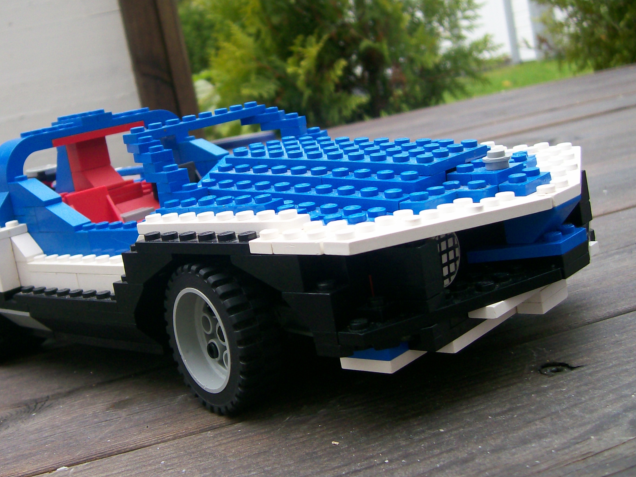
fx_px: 845
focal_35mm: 46
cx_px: 236
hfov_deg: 40.9
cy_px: 201
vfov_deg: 31.5
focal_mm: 5.8
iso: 80
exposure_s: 1/57.3
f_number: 2.8
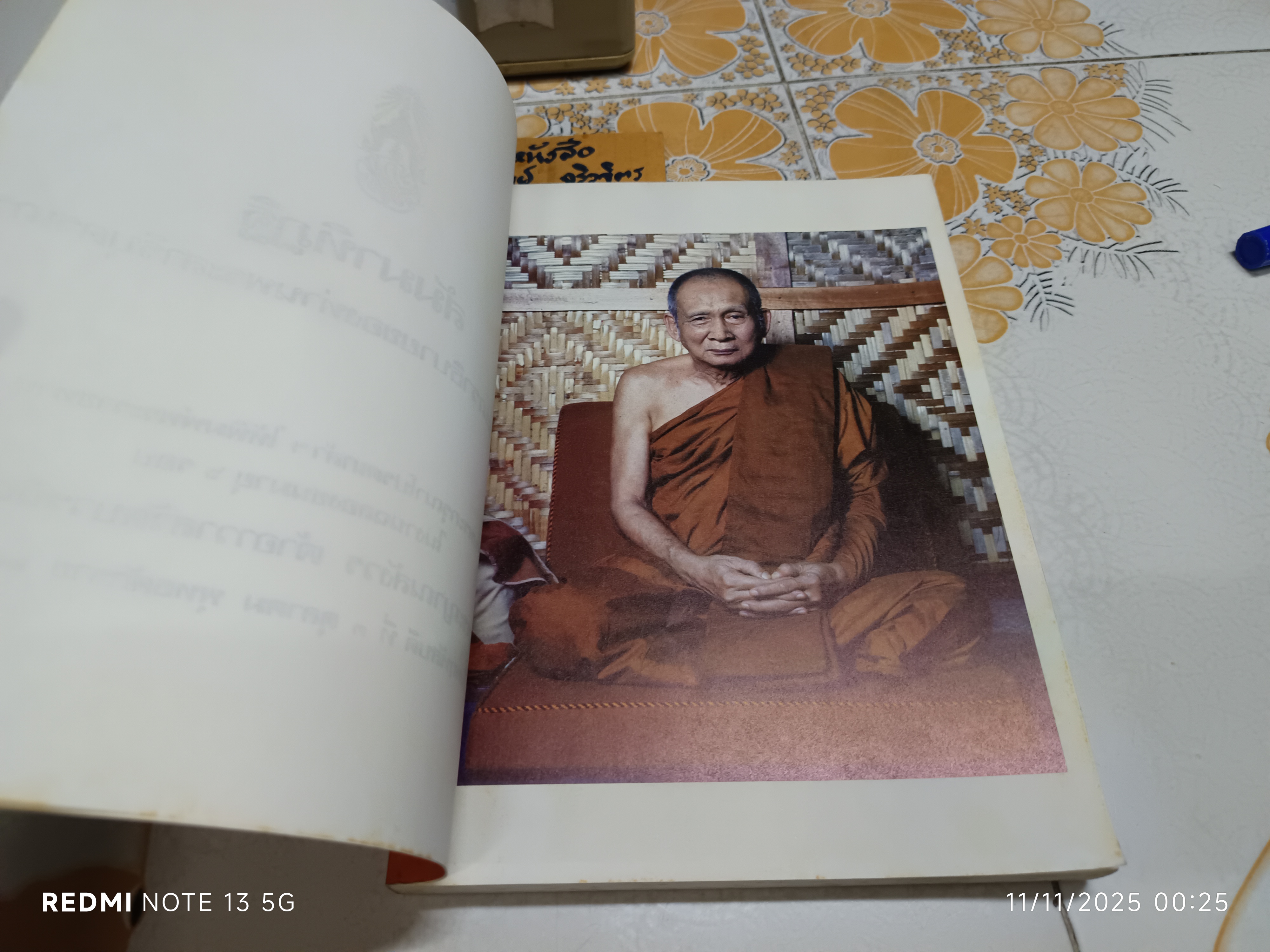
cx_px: 635
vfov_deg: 56.8
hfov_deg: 71.6
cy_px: 476
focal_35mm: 24
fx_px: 881
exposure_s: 1/50
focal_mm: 5.31
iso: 1200
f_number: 1.7
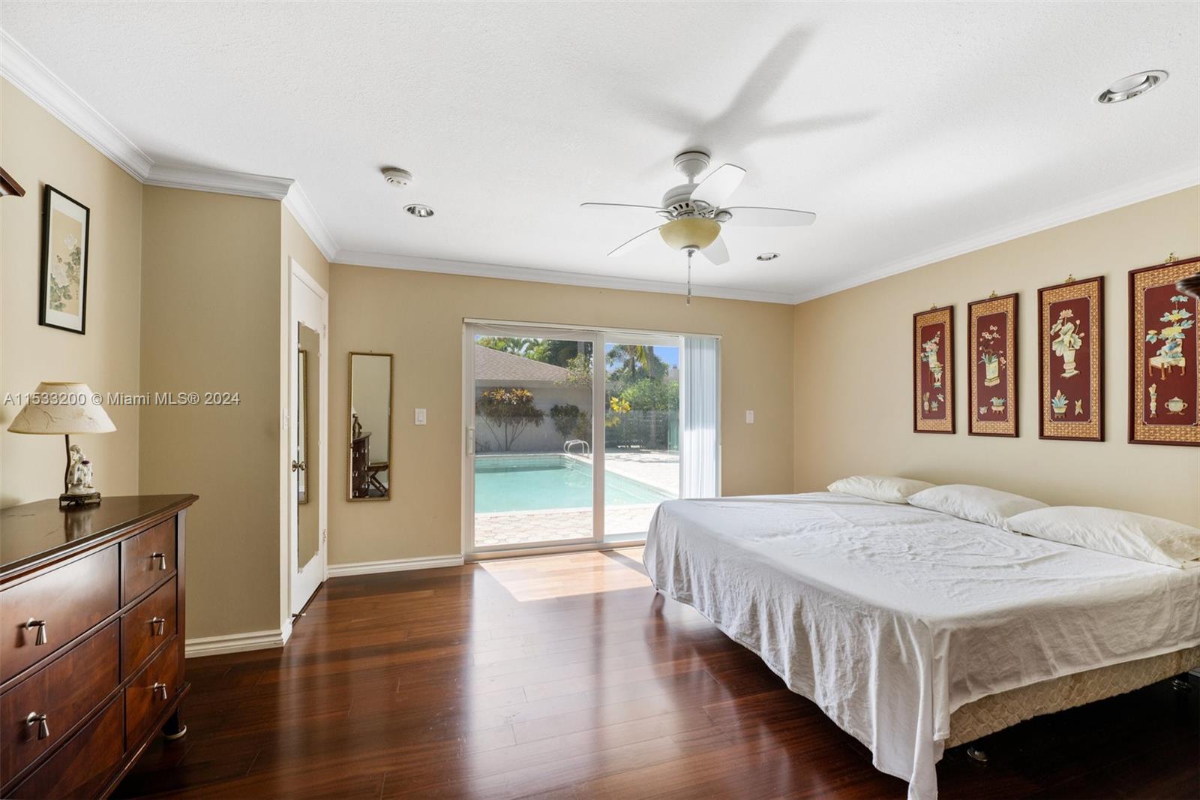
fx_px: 467
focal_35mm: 14
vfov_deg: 81.2
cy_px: 400
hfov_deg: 104.3
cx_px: 600
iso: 320
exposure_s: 1/40
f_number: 7.1
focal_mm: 14
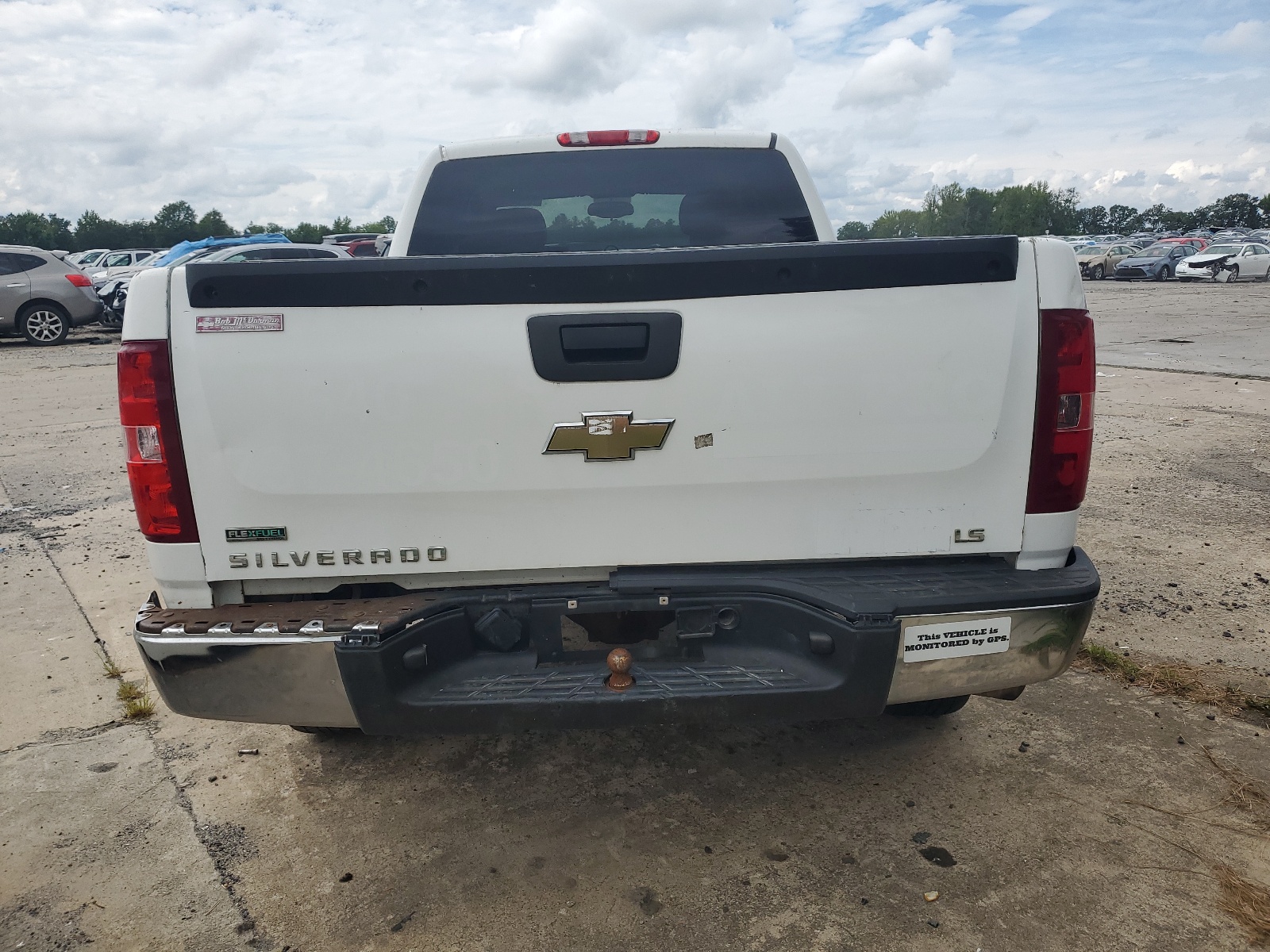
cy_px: 476
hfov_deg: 67.3
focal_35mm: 26
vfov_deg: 53.1
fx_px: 954
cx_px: 635
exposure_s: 1/3333
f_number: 1.5
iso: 50
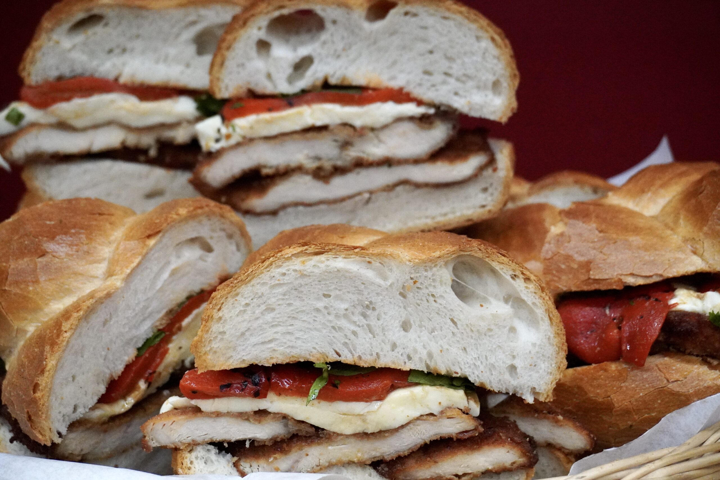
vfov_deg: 22.6
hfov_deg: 33.4
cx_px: 360
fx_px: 1200
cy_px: 240
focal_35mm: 60
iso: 6400
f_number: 5.6
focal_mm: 40
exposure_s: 1/640
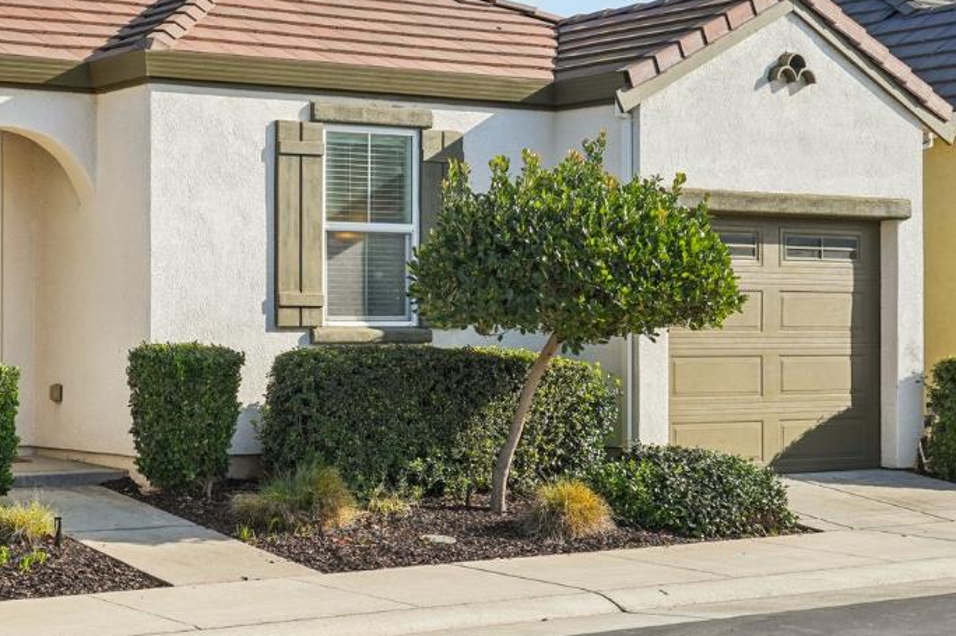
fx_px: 1834
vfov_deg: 19.7
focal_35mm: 69
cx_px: 82
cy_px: 349
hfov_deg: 28.0
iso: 400
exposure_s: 1/800
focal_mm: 31.5
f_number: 8
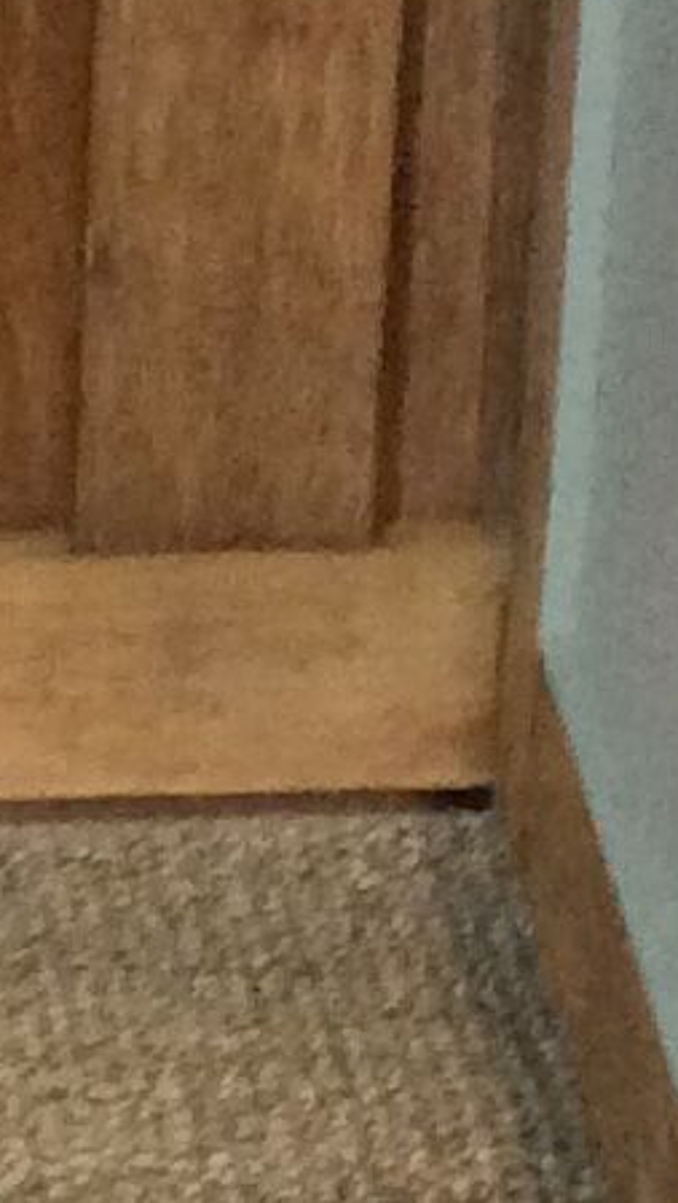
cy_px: 91
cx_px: -426
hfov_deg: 6.0
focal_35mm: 201
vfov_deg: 10.6
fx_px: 6416
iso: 200
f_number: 2.4
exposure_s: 1/25
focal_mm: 3.3
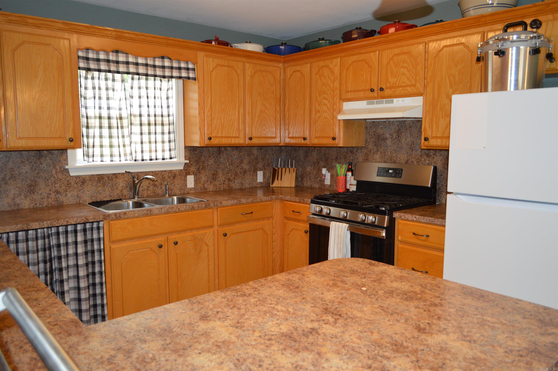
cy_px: 186
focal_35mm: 27
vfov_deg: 47.8
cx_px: 279
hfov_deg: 67.4
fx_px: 418
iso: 400
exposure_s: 1/60
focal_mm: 18
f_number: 4
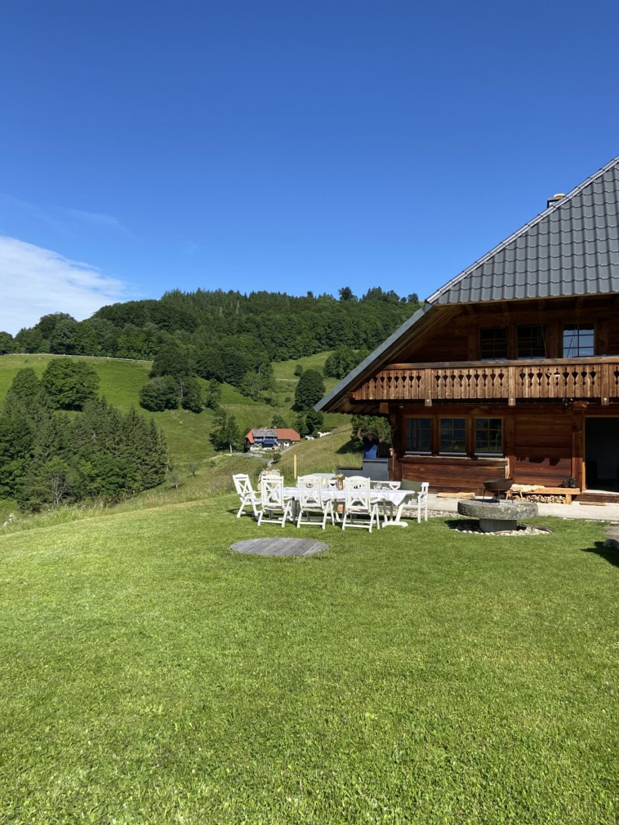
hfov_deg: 53.1
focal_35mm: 26
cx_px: 310
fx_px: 620
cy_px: 412
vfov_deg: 67.3
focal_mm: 4.25
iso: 32
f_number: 1.8
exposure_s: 1/2028
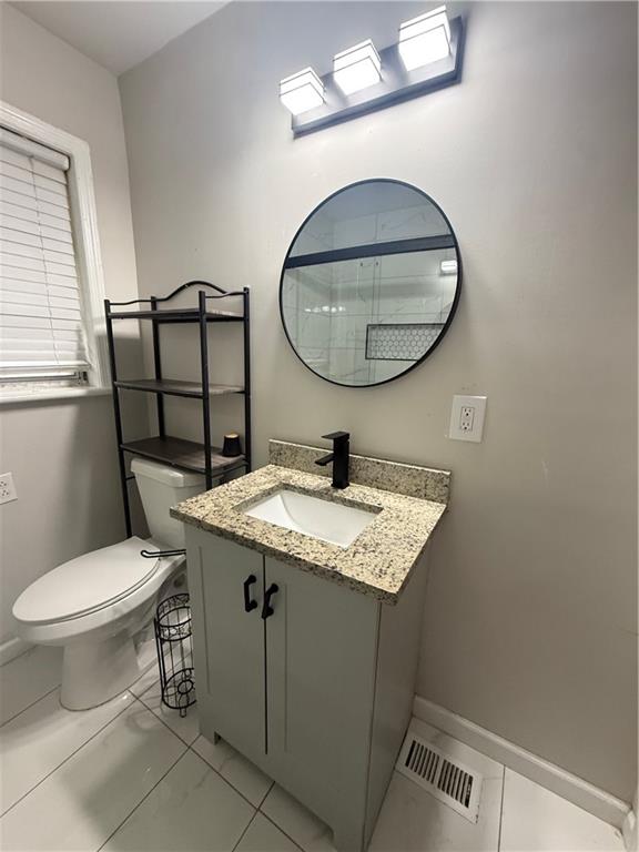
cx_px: 320
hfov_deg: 85.7
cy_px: 426
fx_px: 345
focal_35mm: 14
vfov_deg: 102.1
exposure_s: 1/60
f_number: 2.2
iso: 500
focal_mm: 2.22
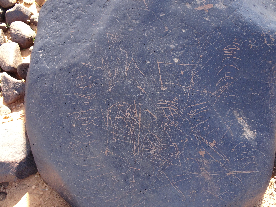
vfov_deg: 56.8
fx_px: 191
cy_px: 104
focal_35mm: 24
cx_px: 138
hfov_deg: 71.6
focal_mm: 4.1
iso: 80
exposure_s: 1/100
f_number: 3.5
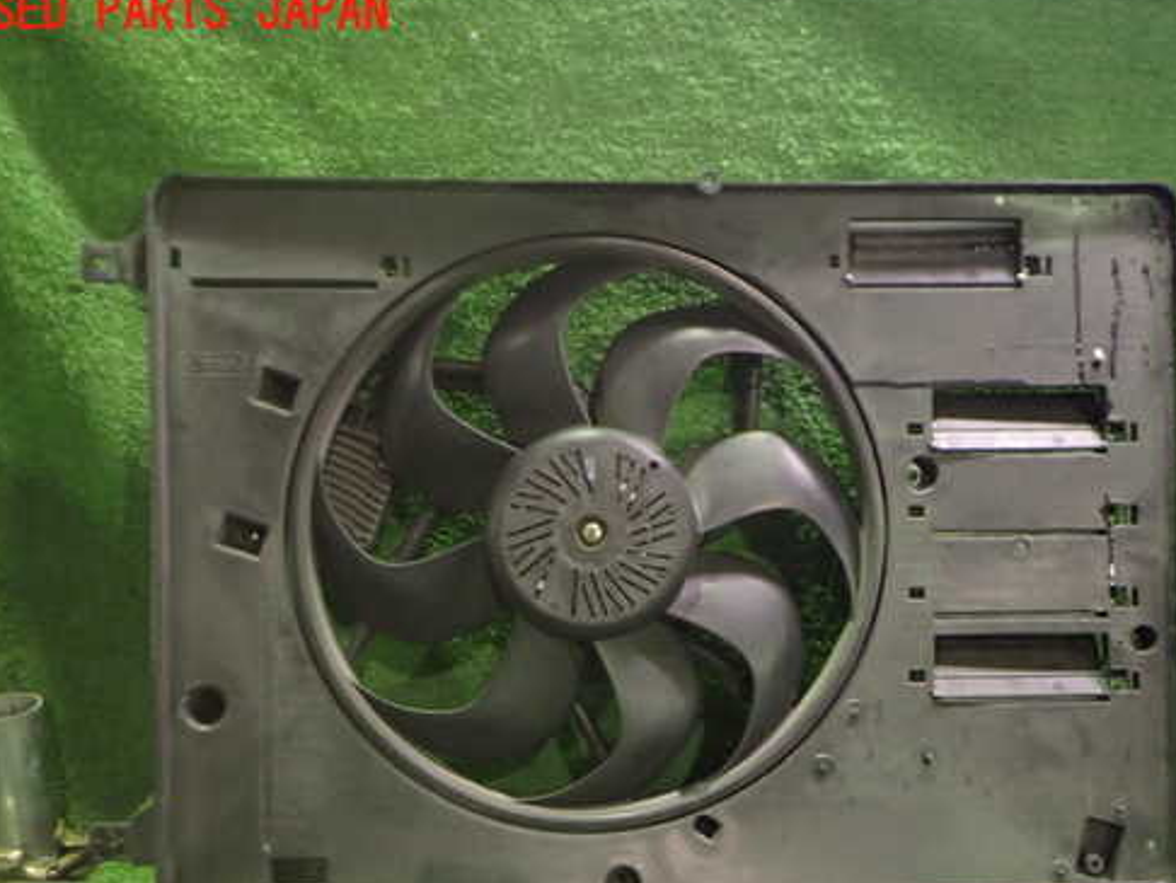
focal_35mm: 37
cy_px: 527
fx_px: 1258
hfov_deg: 49.9
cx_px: 675
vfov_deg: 38.5
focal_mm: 5.4
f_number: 2.3
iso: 800
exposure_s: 1/15
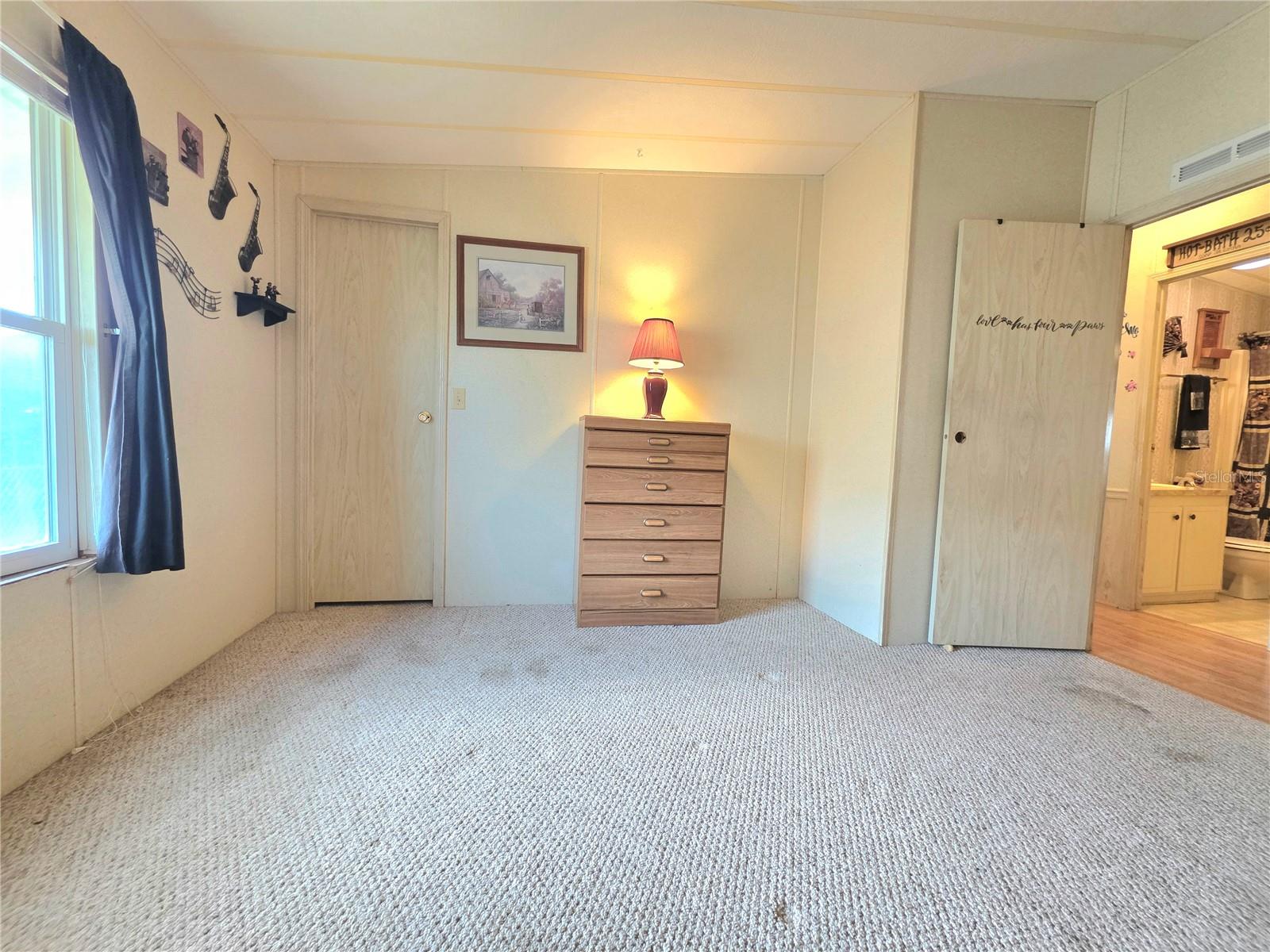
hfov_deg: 106.2
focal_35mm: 13
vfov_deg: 89.9
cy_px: 476
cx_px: 635
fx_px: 477
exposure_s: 1/60.2
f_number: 1.9
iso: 160
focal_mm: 2.2
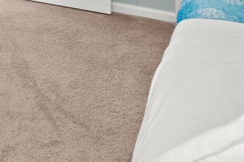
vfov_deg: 16.5
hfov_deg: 26.5
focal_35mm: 65
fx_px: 440
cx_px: -68
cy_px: -152
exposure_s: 2.5
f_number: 9
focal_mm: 10
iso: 400
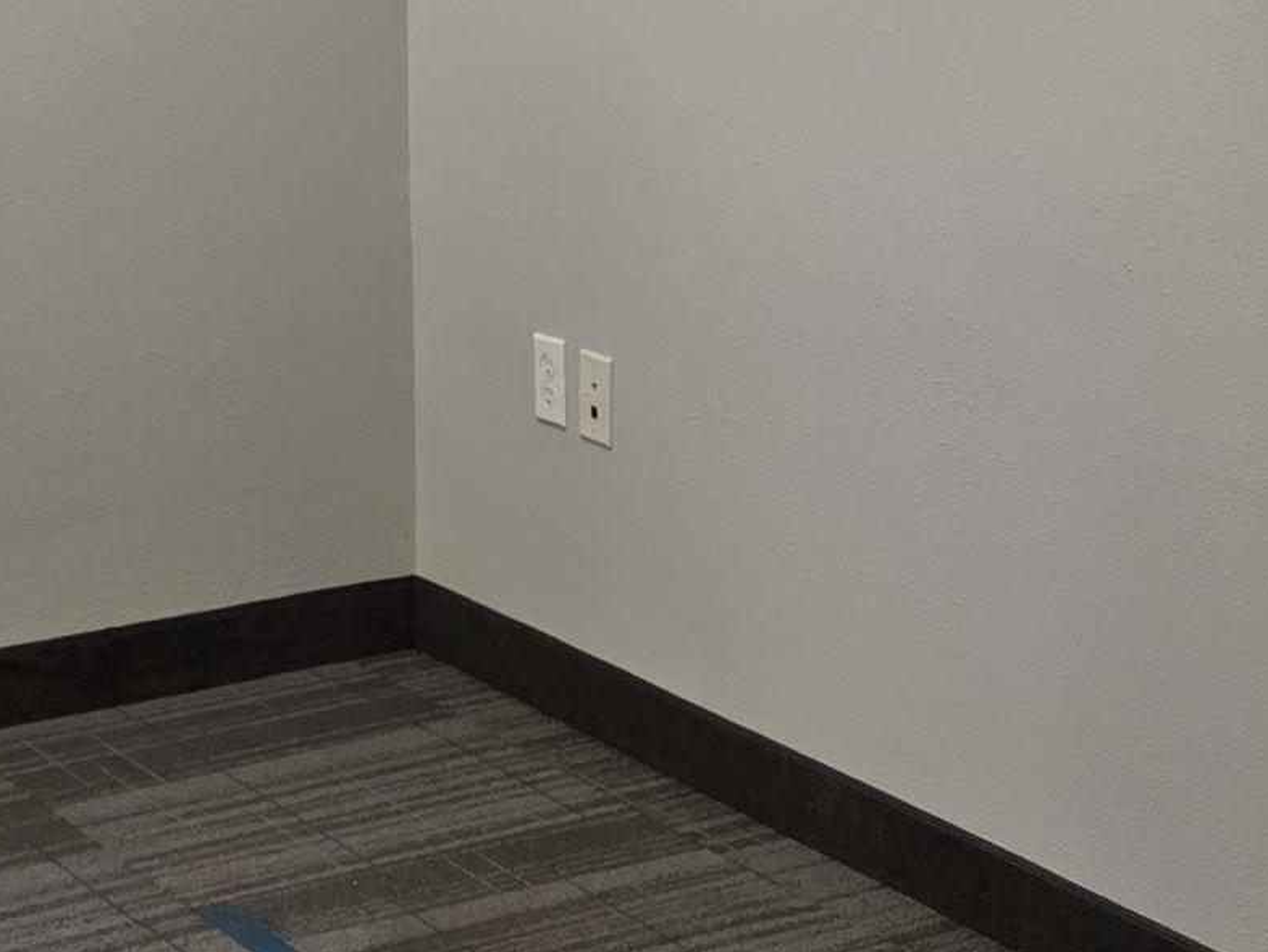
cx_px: 320
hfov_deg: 21.6
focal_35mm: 90
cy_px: -310
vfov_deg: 15.6
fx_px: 3297
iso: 160
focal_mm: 6.3
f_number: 1.7
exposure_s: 1/120
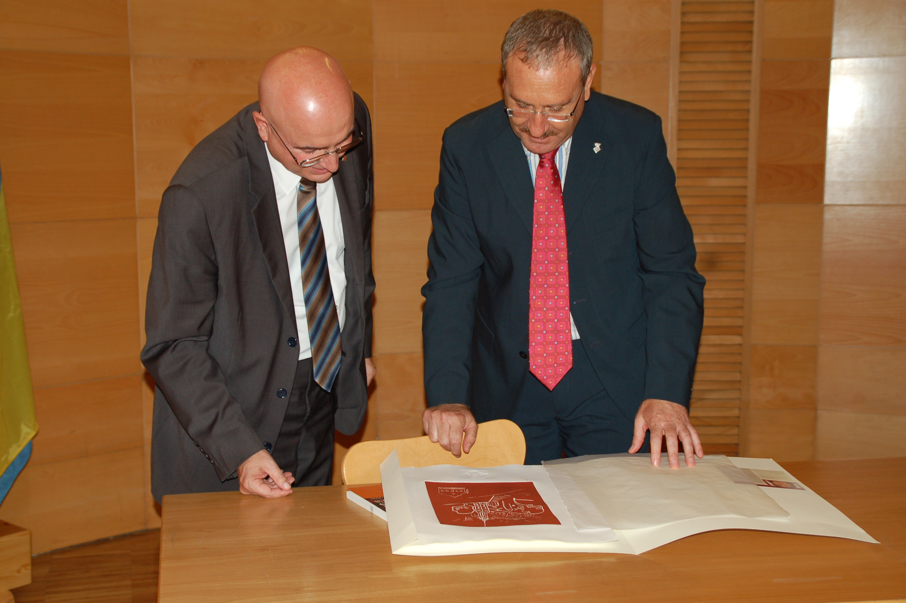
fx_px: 1320
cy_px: 302
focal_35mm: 52
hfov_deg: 37.9
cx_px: 453
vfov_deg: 25.7
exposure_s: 1/60
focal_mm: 35
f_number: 4.5
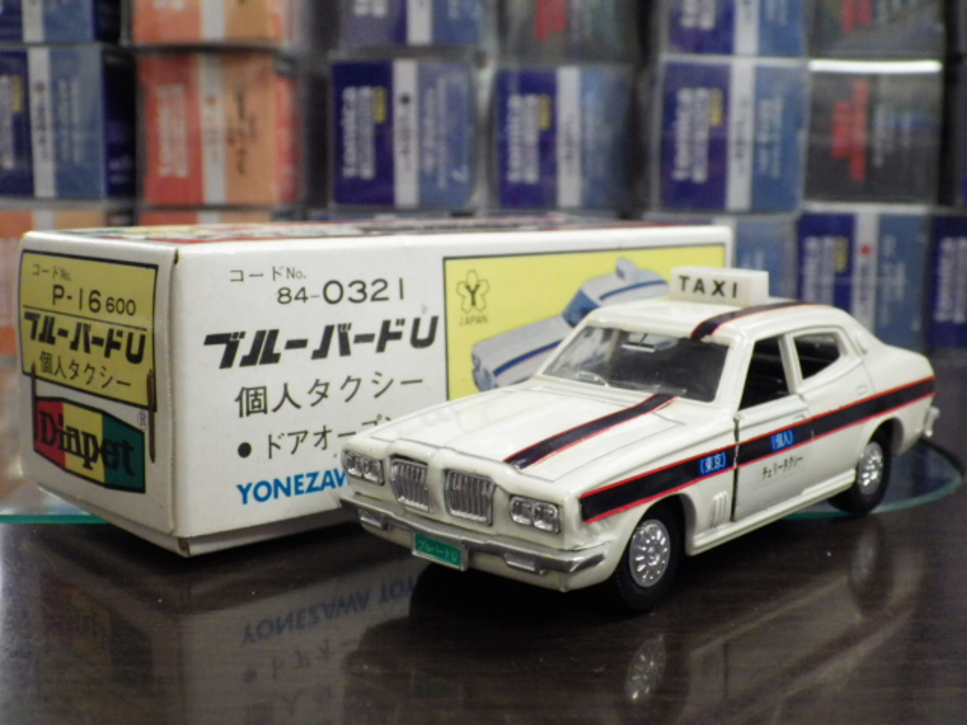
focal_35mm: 50
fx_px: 1397
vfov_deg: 29.1
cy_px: 362
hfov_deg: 38.2
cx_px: 484
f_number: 3.8
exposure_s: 1/50
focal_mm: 9
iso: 800
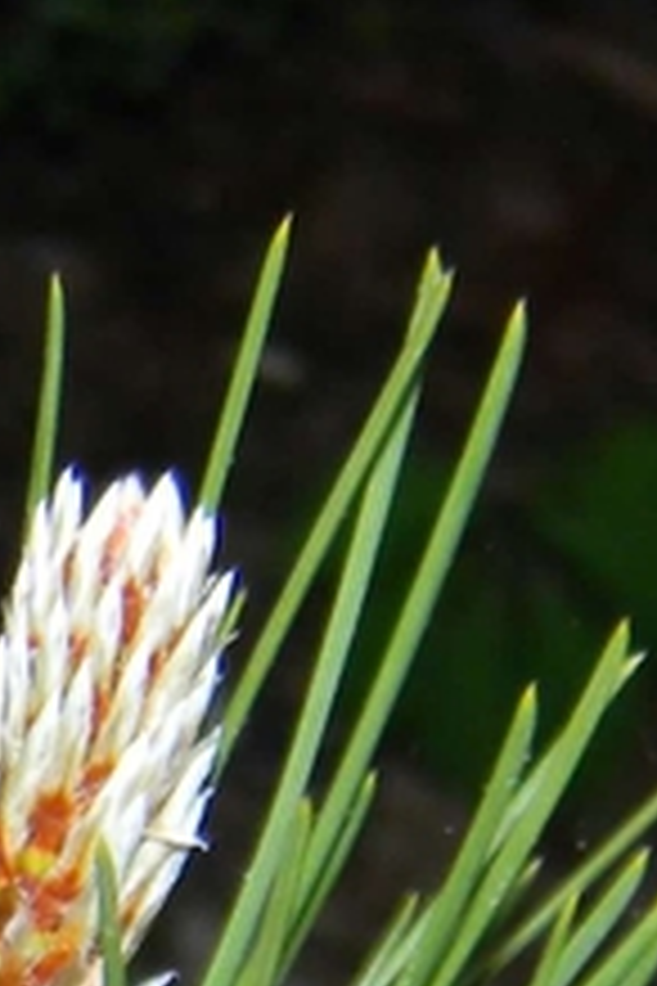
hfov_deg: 6.4
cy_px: 833
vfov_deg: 10.0
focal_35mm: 204
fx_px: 5584
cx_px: -918
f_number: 8.2
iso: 200
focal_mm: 10.1
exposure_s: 1/30
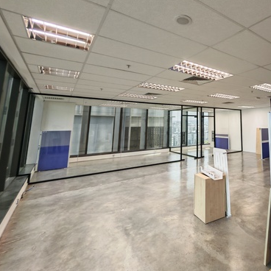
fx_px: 177
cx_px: 208
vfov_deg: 73.1
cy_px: 96
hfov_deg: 69.1
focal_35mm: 20
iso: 125
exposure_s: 1/33
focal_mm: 1.82
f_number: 2
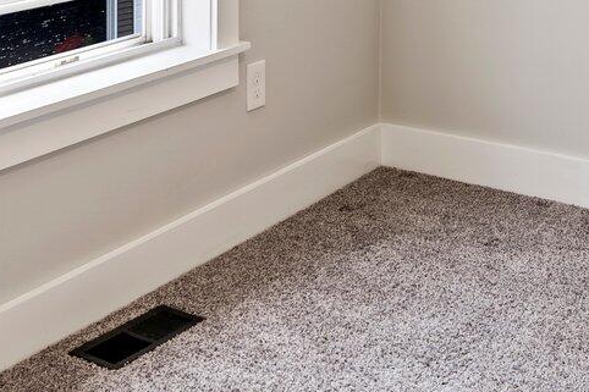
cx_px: 343
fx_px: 1112
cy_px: -203
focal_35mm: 68
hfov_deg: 29.6
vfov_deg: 17.8
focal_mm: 16
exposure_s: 1/2.5
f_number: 9
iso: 50
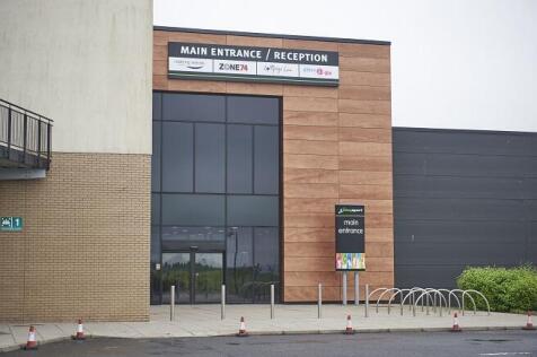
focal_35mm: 62
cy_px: 178
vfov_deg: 21.8
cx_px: 268
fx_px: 924
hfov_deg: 32.4
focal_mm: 62
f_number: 3.5
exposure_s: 1/500
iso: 200
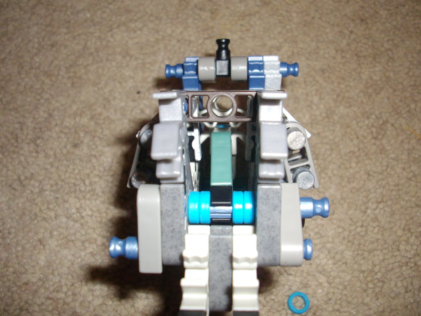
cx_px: 209
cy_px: 155
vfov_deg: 37.7
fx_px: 462
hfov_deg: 49.0
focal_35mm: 38
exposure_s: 1/50
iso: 200
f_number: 2.8
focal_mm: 6.2
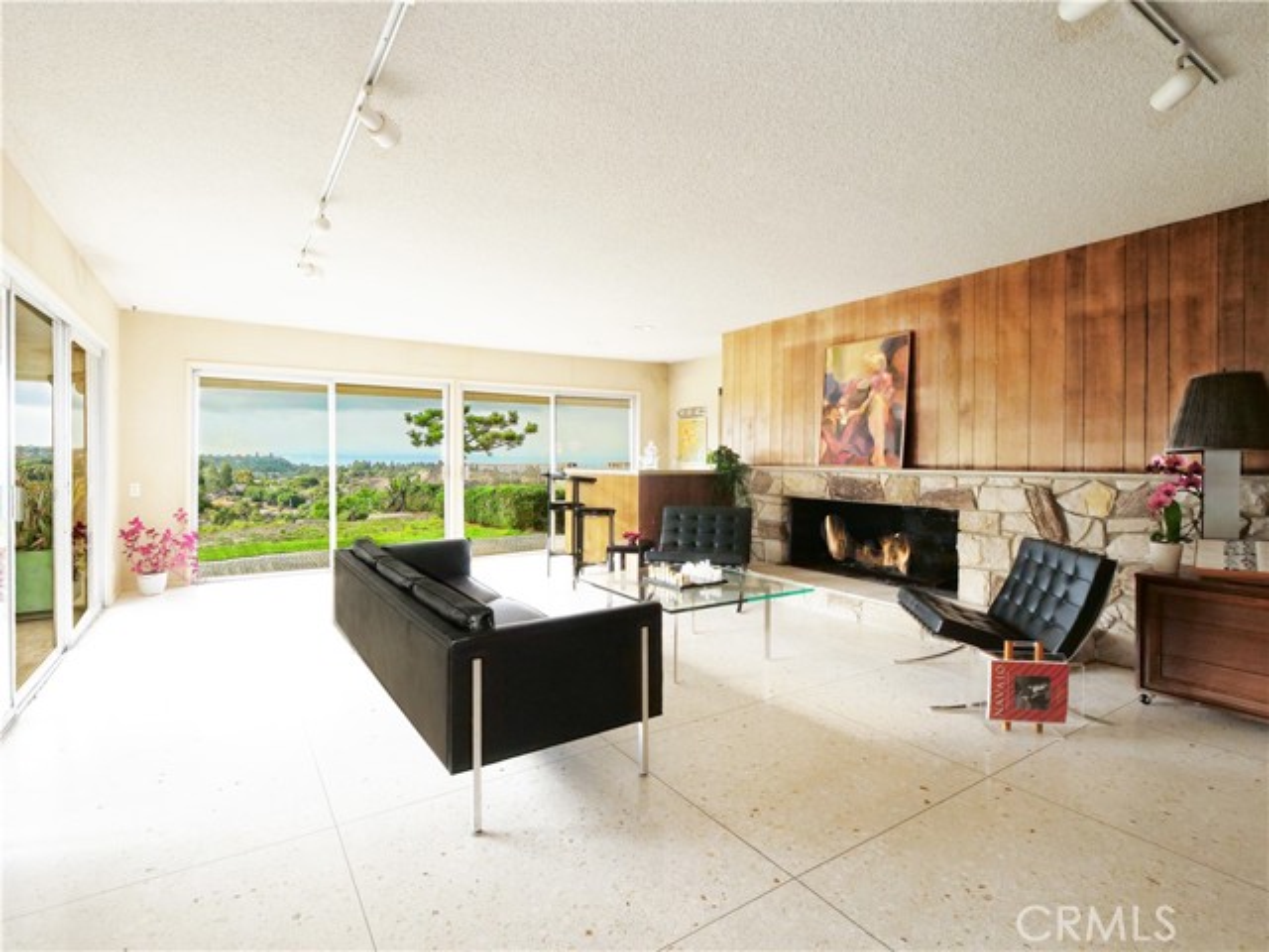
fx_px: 587
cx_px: 634
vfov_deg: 78.1
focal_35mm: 16
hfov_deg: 94.5
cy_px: 476
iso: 2000
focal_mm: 8
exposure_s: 1/125
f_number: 8
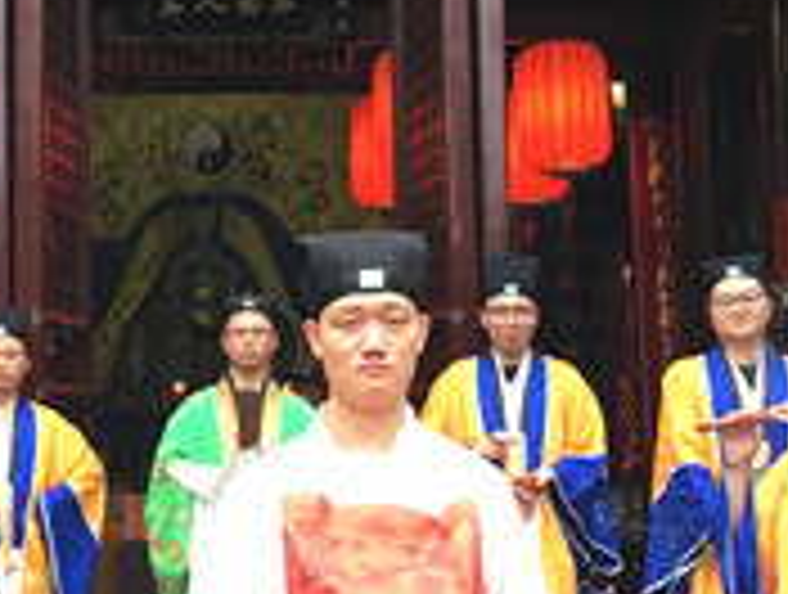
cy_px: 302
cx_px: 234
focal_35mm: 86
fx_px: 1962
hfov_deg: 22.6
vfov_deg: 17.2
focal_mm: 4.15
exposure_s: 1/33
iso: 32
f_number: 2.2
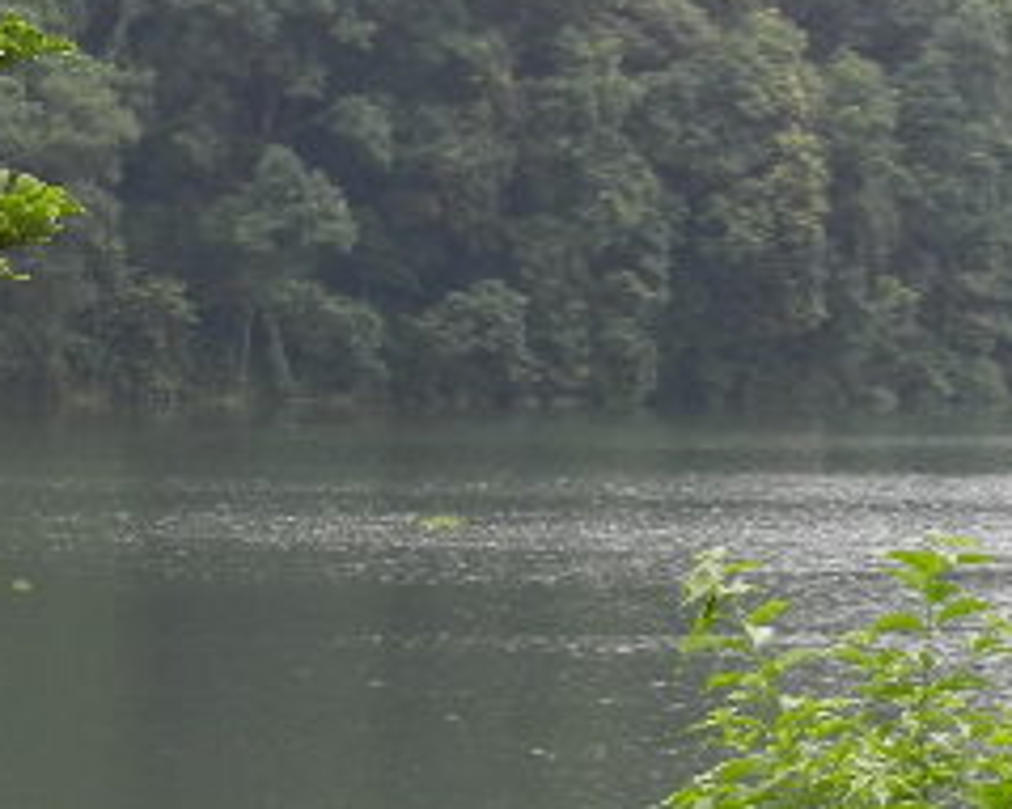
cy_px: 296
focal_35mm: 346
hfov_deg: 5.6
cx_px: 182
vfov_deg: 4.5
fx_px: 10359
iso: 160
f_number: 5
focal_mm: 19.1
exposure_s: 1/250
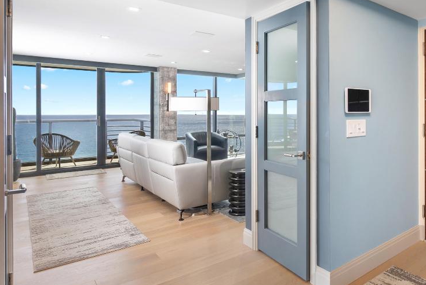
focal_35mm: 25
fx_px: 296
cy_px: 117
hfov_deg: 65.9
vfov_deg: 51.1
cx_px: 331
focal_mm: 16
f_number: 8
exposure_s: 1/15
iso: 200
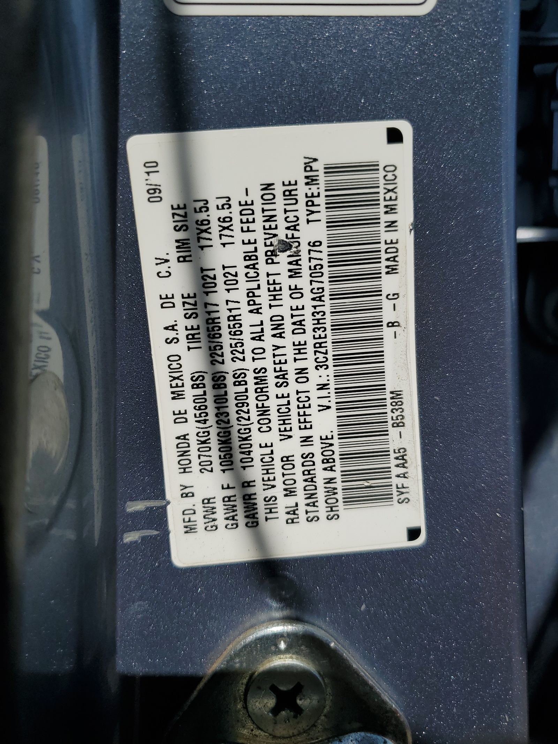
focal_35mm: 26
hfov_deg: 53.1
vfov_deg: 67.3
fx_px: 559
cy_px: 372
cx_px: 279
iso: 50
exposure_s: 1/10000
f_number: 1.5
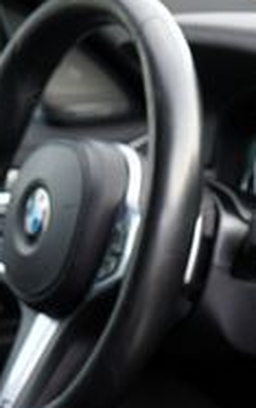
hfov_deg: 8.0
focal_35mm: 134
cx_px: 829
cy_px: 557
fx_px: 1495
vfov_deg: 14.8
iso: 100
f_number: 3.2
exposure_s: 1/40
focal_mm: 24
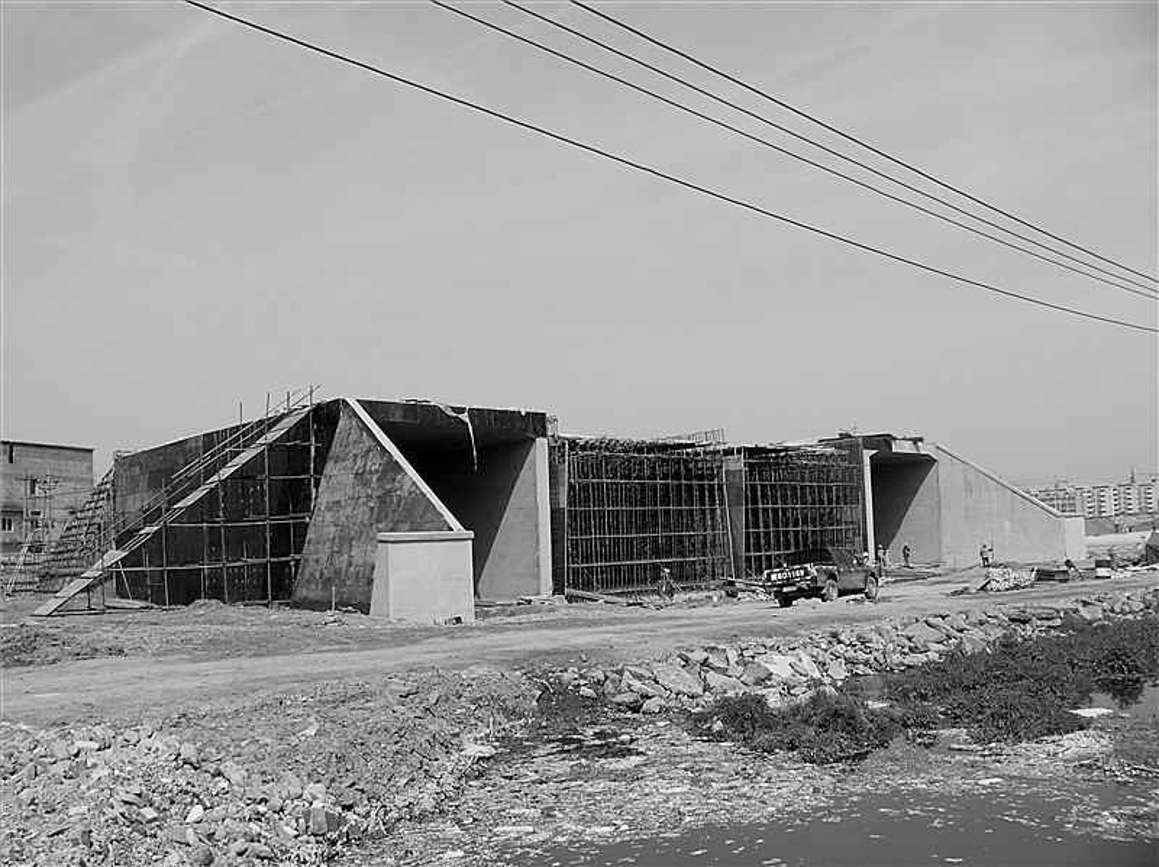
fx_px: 1205
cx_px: 580
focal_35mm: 36
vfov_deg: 39.6
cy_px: 434
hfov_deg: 51.4
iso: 50
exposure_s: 1/500
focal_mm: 6
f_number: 4
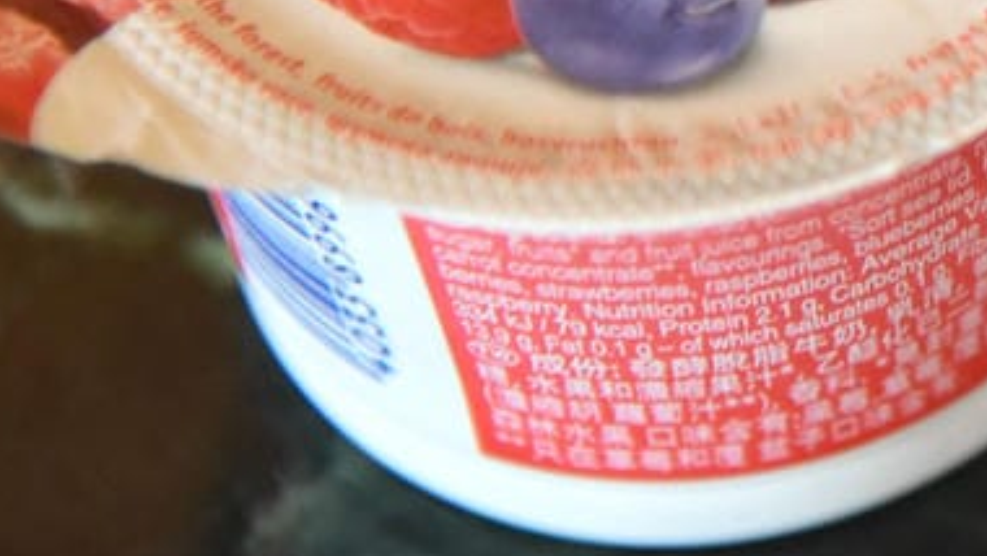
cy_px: -256
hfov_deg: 5.4
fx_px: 10393
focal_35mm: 397
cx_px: 1197
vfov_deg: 3.1
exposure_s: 1/80
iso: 6400
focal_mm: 120
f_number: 4
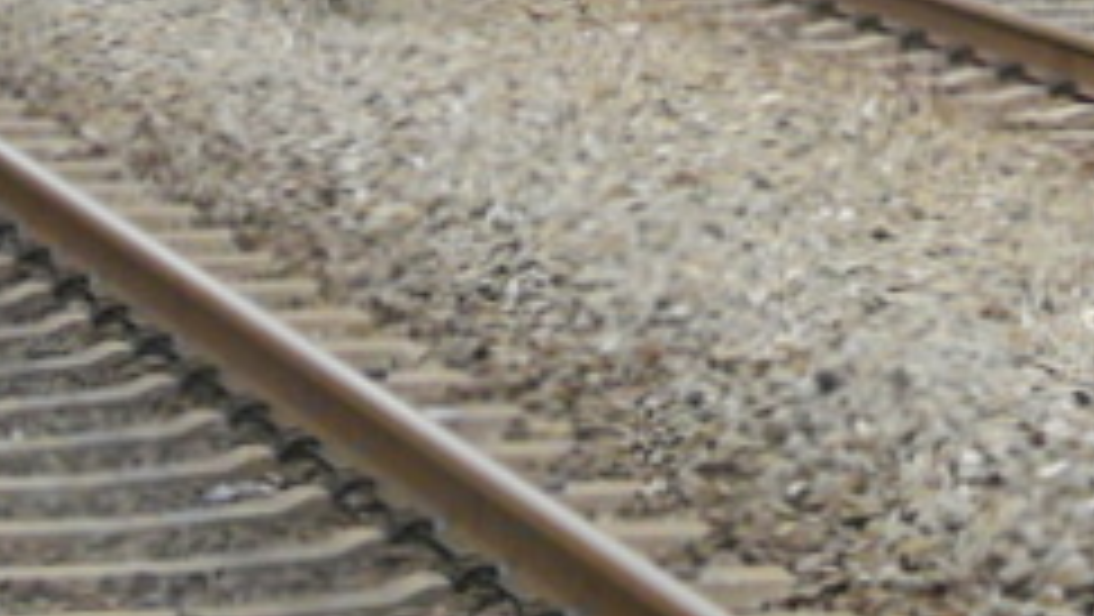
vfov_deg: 4.3
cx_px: 1256
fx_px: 8069
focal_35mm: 278
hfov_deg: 7.7
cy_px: -805
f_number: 5
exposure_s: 1/250
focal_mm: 10.2
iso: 100
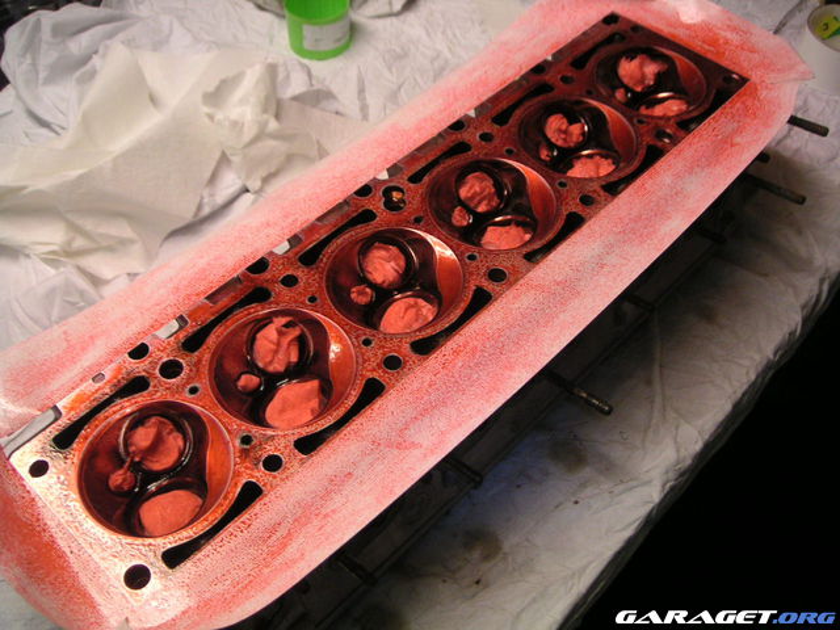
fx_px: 922
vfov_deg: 37.7
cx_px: 420
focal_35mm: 38
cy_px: 315
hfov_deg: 49.0
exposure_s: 1/45
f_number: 2.8
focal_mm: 6
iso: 100
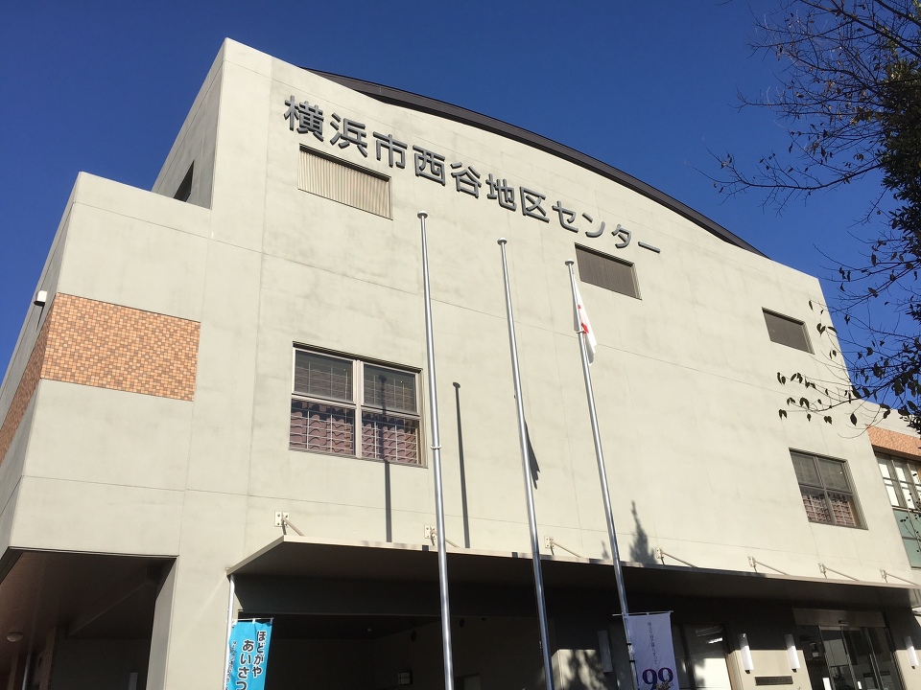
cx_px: 460
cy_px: 345
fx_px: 772
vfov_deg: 48.2
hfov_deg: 61.7
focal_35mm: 29
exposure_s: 1/1972
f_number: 2.2
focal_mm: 4.15
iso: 25
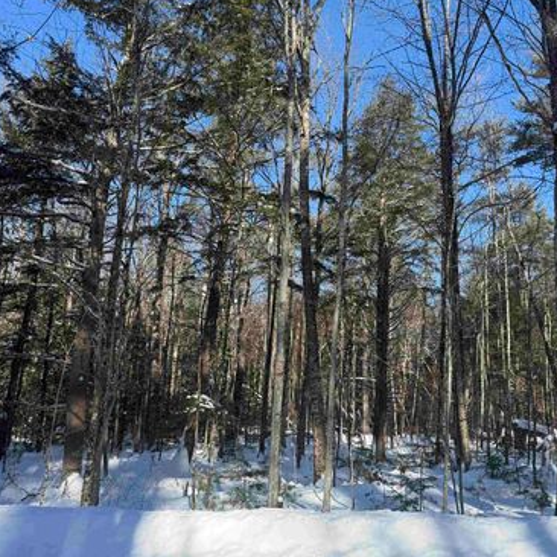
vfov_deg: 55.6
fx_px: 528
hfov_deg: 55.6
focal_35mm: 29
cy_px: 273
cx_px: 280
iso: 80
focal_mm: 6.76
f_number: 1.78
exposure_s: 1/1464
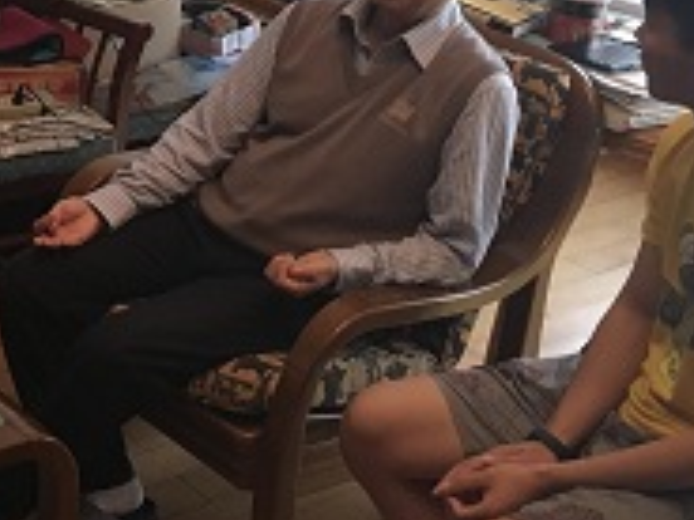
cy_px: 107
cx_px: -68
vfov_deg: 18.5
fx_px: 1584
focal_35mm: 79
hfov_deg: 23.2
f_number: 2.2
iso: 160
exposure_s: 1/33
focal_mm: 4.15
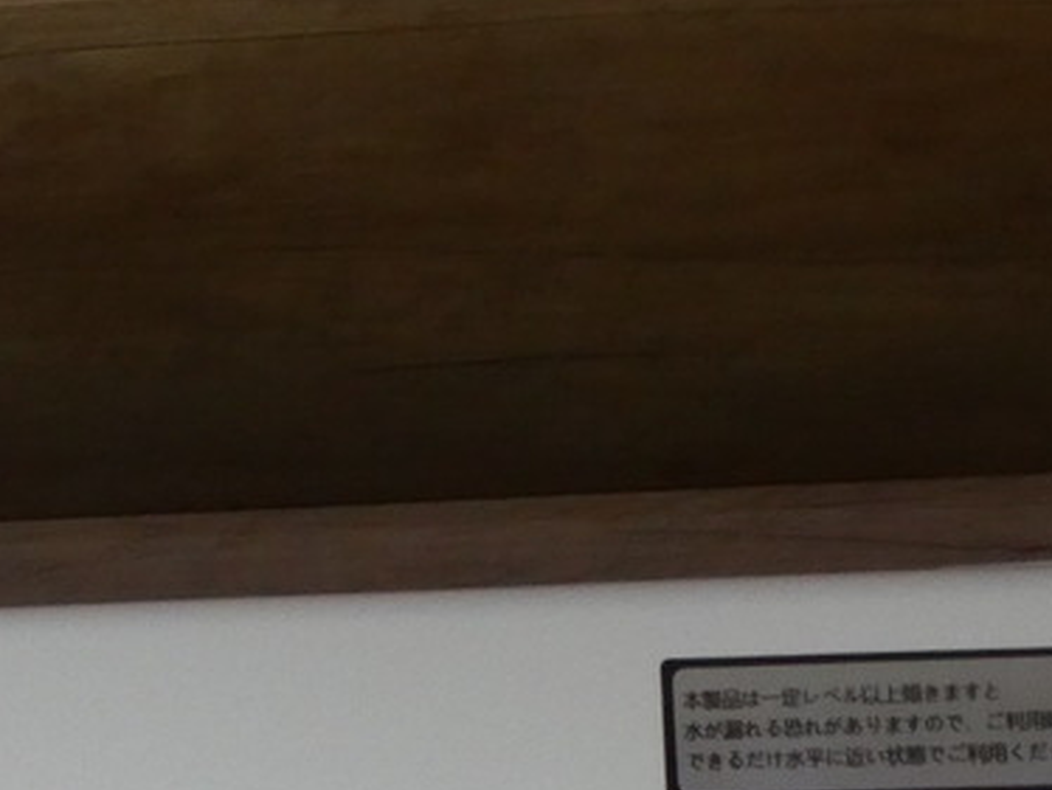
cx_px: -551
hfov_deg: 13.2
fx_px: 4288
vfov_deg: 10.3
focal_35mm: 141
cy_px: 1099
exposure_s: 1/80
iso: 320
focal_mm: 5.8
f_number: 3.6
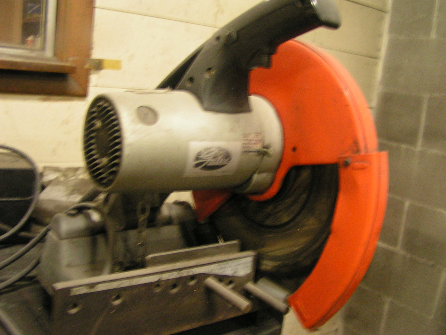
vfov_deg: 37.7
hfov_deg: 49.0
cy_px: 168
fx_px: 490
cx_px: 223
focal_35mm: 38
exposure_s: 1/2.5
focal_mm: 5.8
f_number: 3.2
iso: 200
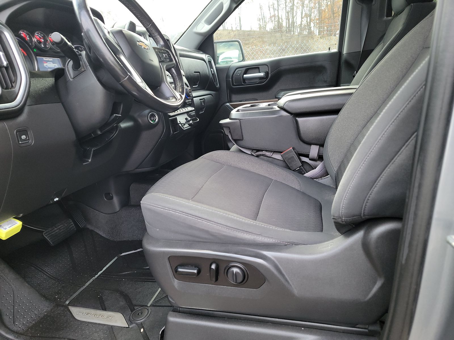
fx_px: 315
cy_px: 170
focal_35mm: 24
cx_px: 227
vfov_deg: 56.8
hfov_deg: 71.6
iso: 301
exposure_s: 1/59
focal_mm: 6.7
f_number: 1.8
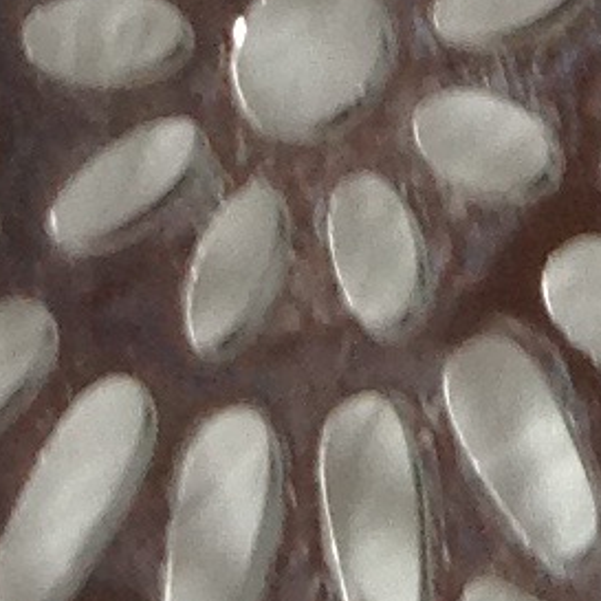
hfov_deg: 6.0
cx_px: 627
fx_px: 5755
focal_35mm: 293
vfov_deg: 5.5
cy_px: -1409
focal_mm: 4.28
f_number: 2.4
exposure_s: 1/24
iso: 50
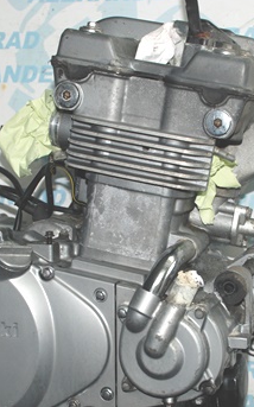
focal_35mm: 80
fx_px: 887
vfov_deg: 25.8
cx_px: 148
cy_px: 246
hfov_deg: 16.3
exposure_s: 1/60
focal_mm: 28
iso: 200
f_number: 4
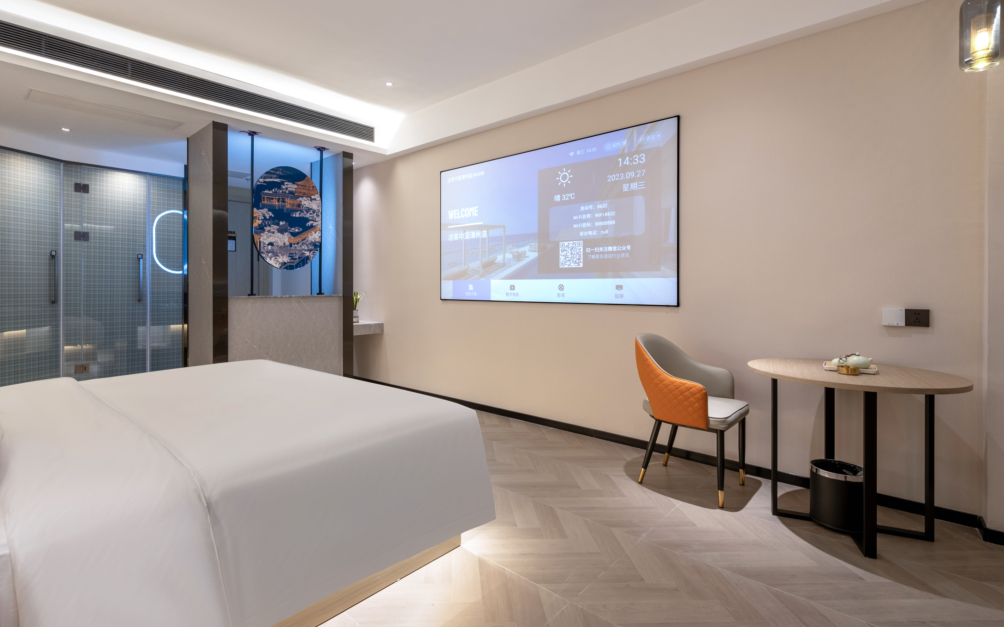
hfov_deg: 101.5
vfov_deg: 74.7
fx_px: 410
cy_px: 288
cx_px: 499
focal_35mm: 15
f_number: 10
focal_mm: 14
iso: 100
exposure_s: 1/20
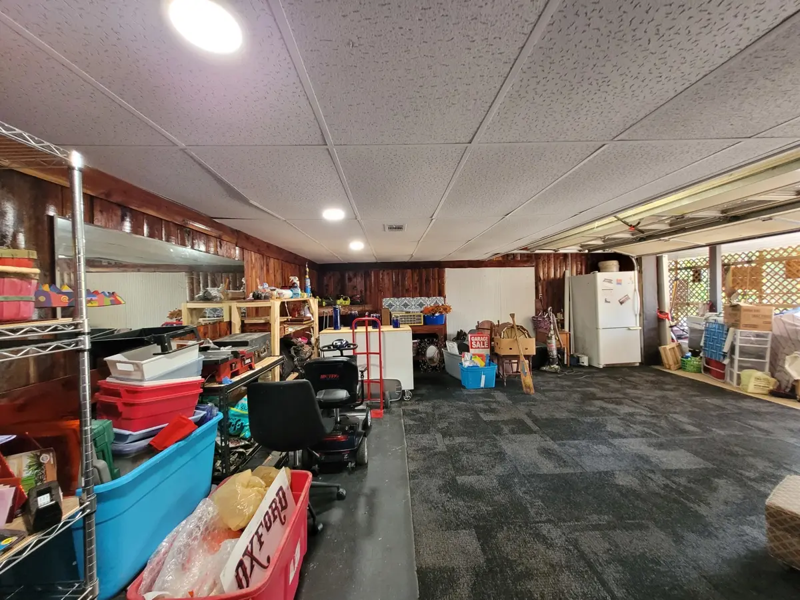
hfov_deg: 106.2
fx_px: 300
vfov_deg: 89.9
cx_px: 400
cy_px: 300
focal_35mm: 13
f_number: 2.2
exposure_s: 1/30
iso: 320
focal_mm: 1.74
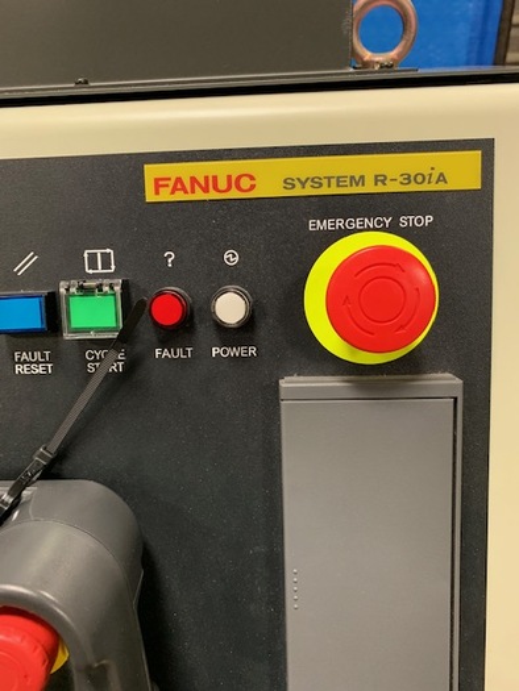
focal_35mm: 26
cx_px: 260
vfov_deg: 67.3
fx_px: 520
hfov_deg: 53.1
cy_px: 346
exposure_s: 1/60
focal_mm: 4.25
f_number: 1.8
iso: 250
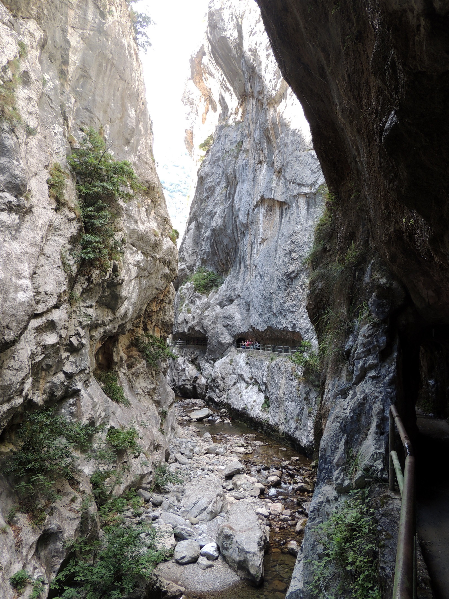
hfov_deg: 53.0
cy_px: 309
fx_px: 450
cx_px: 239
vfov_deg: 67.3
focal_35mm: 26
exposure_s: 1/60
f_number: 3
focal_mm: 4.3
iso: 100
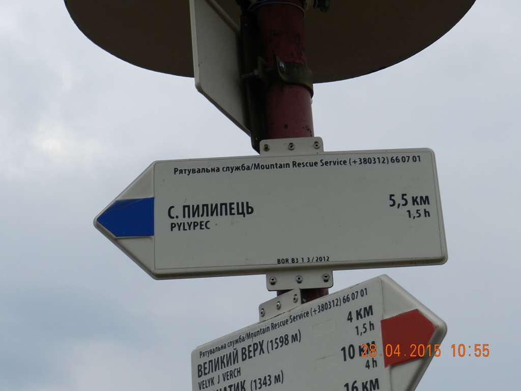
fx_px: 1023
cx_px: 260
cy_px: 196
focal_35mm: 68
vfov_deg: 21.6
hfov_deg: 28.6
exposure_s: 1/800
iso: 160
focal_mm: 12.1
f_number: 5
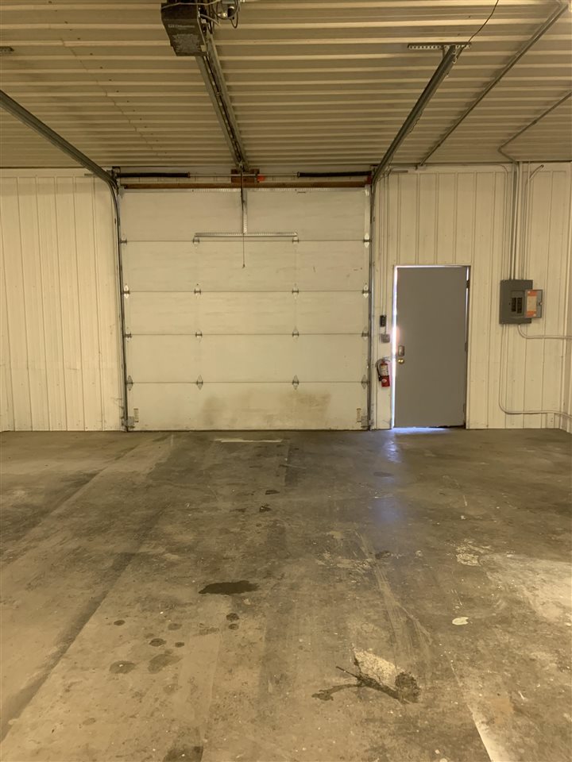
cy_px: 381
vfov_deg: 67.3
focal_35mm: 26
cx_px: 286
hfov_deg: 53.1
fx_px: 573
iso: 320
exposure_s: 1/60
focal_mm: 4.25
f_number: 1.8
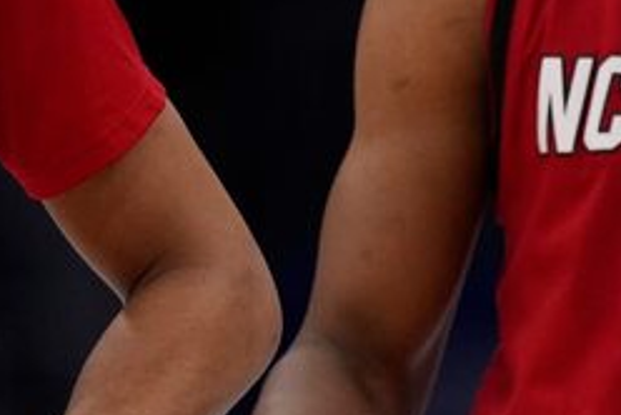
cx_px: 145
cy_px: -116
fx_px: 21363
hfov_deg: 1.7
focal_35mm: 1237
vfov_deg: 1.1
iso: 3200
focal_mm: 300
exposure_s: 1/2000
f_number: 2.8
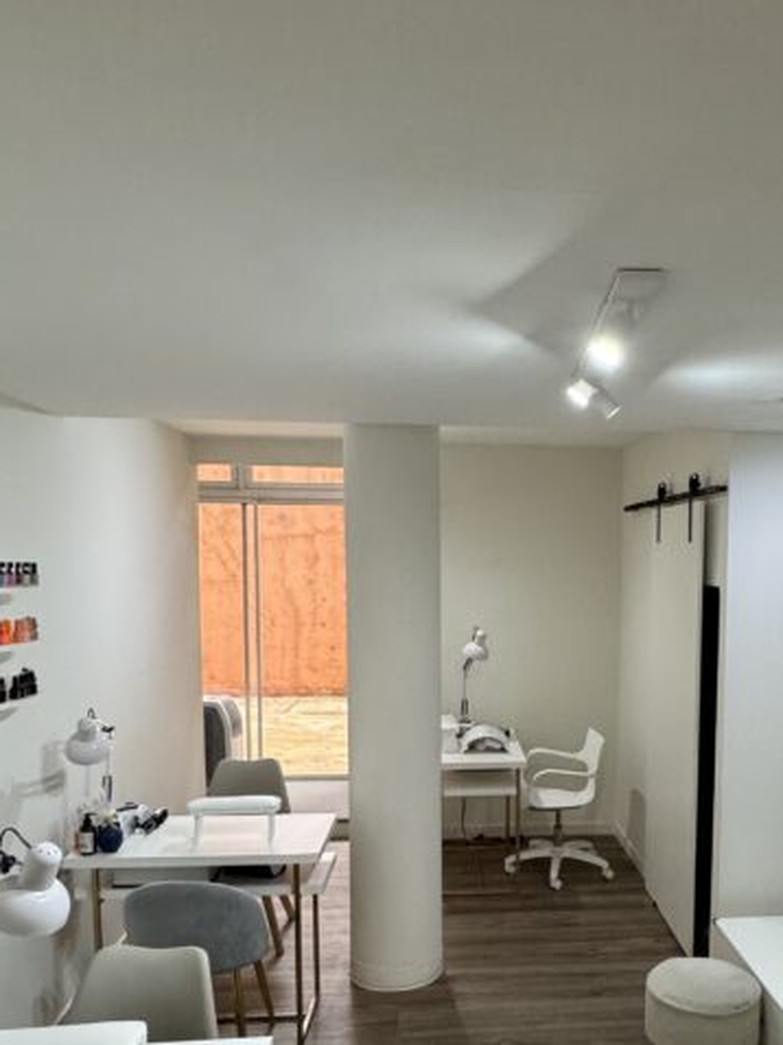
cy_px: 645
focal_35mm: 30
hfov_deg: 45.9
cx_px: 536
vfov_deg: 59.3
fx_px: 906
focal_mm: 2.22
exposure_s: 1/100
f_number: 2.2
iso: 320
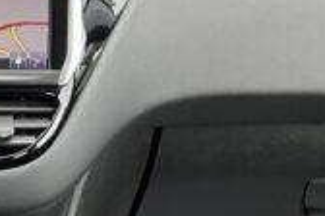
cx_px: -116
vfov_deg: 9.1
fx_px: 1300
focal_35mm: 144
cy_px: 401
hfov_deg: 13.6
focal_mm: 3
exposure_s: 1/122
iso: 40
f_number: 1.8
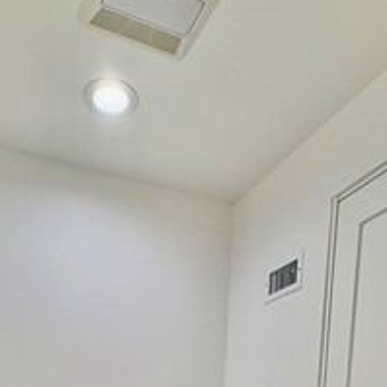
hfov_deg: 41.6
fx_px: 506
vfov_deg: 30.4
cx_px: 152
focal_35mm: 40
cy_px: 534
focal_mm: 2.22
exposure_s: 1/120
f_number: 2.2
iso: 80
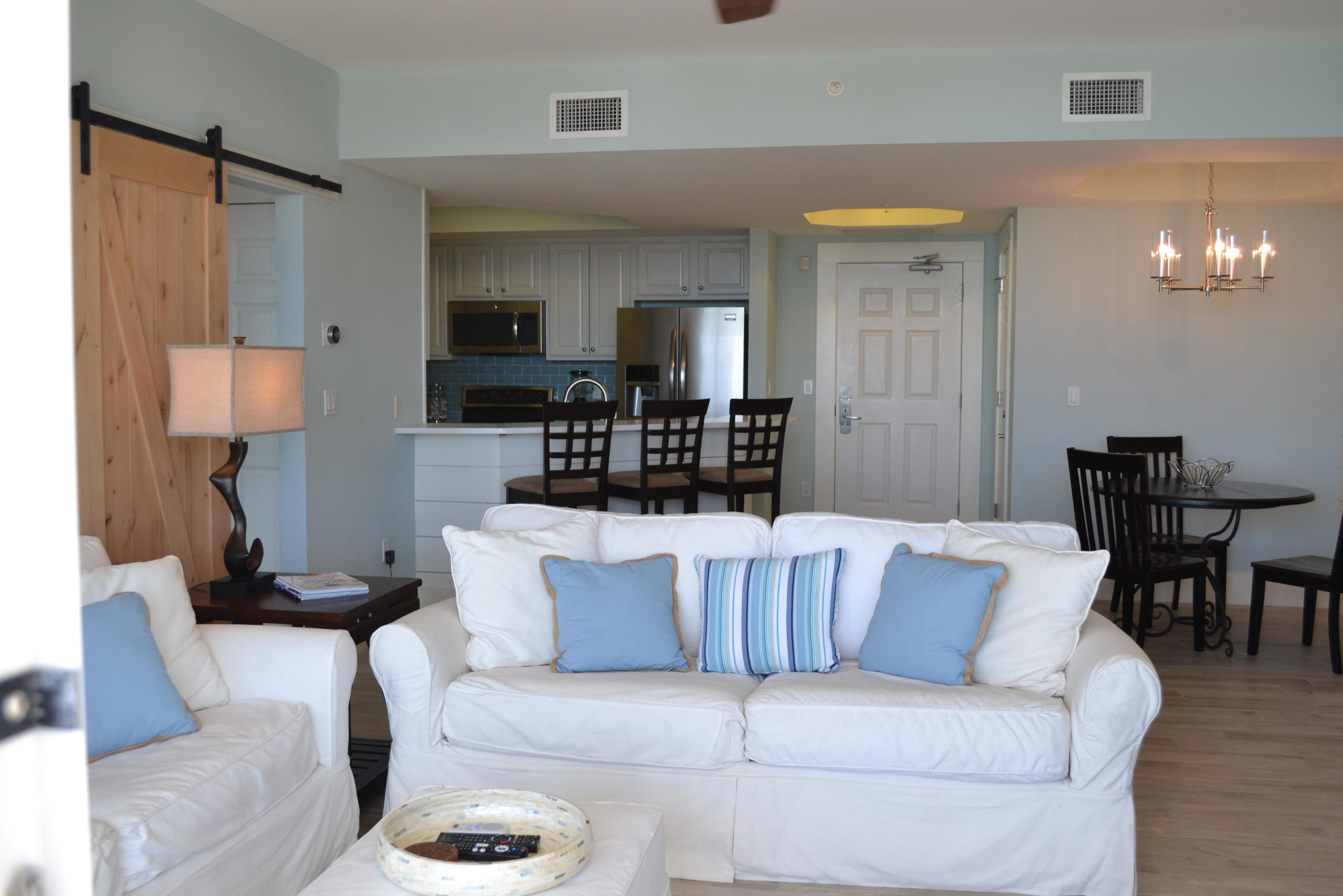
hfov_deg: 57.2
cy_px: 448
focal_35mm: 33
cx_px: 672
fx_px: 1231
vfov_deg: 40.0
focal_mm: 22
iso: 400
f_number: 5.6
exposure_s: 1/100
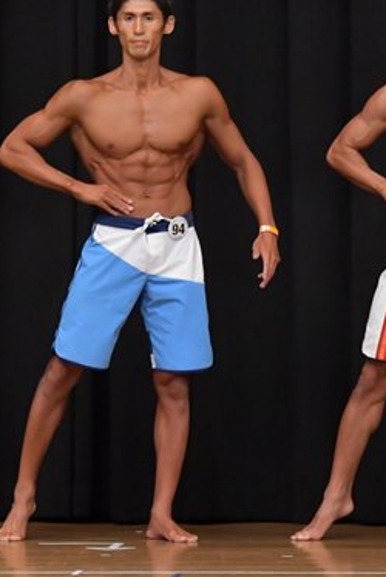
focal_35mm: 418
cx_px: 168
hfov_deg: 3.3
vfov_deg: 4.9
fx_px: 6710
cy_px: 239
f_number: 5.6
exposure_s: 1/400
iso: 6400
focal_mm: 135
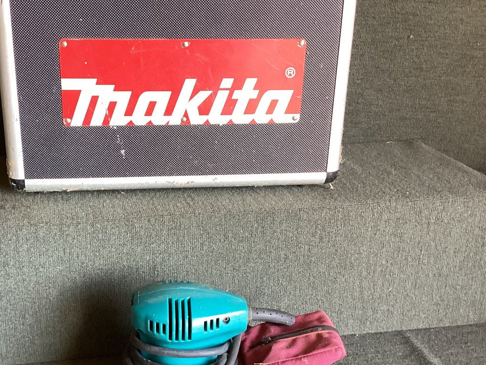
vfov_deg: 31.5
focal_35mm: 46
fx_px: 646
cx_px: 174
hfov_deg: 40.9
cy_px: 208
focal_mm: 3.3
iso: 160
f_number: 2.4
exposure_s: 1/50
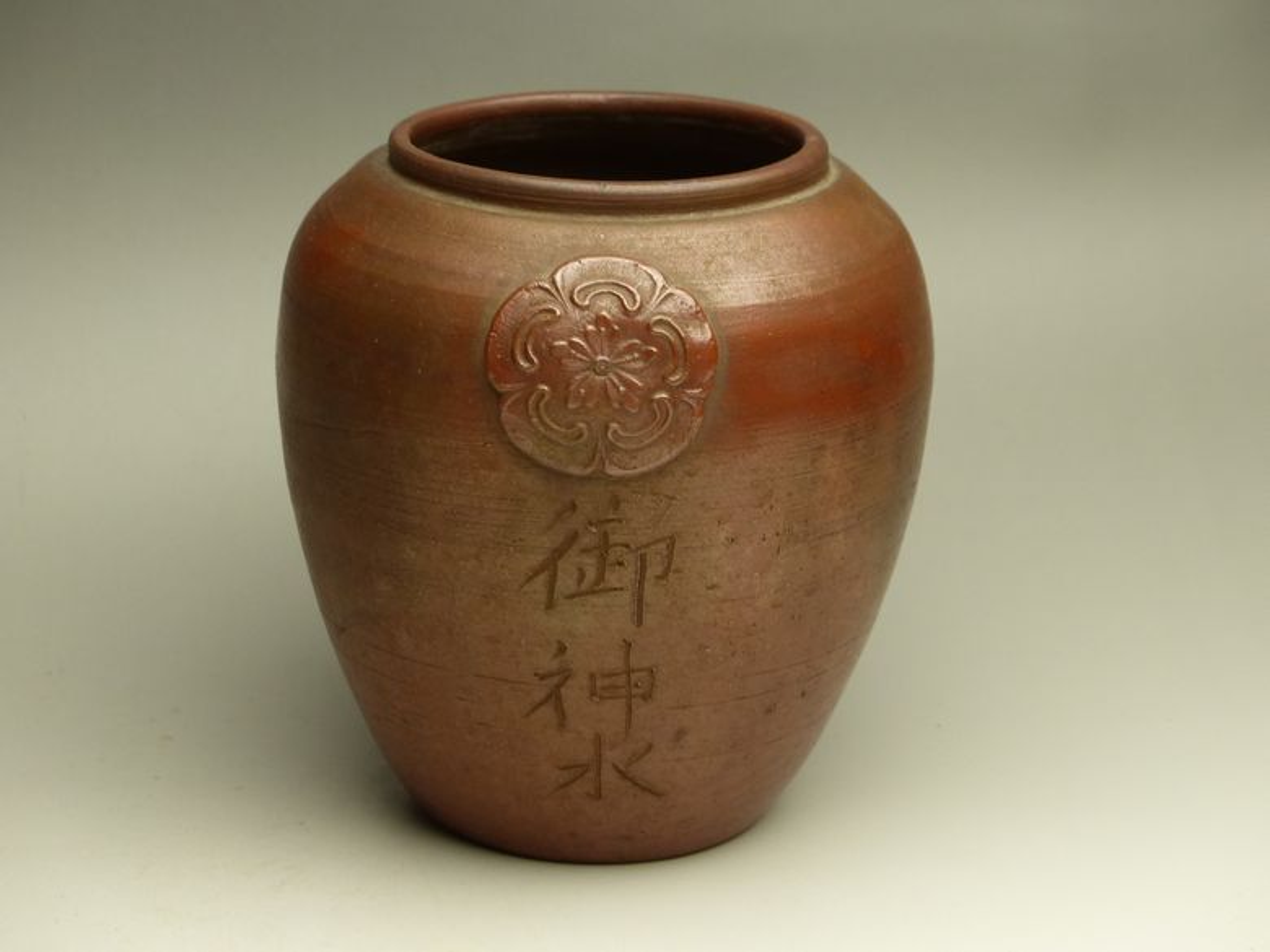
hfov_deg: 19.3
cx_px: 635
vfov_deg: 14.5
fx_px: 3742
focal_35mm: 102
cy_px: 476
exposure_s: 1/125
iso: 200
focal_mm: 18.3
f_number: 3.2
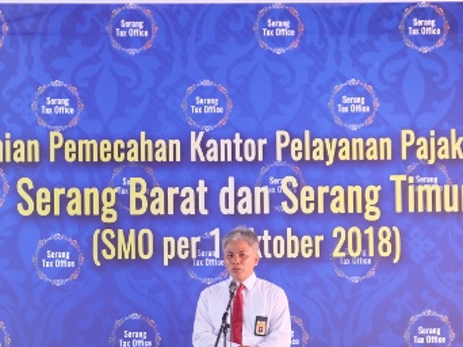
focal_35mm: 135
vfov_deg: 10.9
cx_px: 244
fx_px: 1804
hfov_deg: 14.6
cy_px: 277
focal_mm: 50
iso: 6400
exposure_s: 1/100
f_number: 5.6
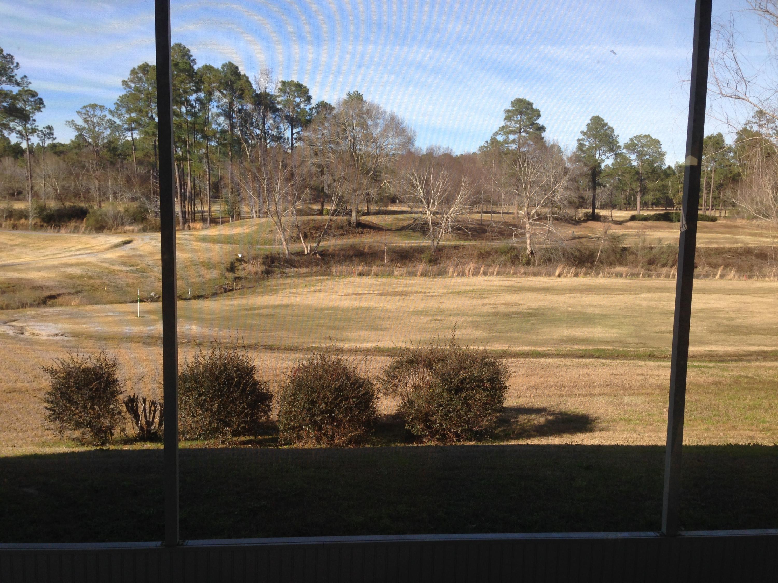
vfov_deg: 42.9
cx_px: 389
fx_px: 742
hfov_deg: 55.4
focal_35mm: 33
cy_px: 292
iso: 50
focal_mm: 4.12
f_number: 2.4
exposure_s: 1/471
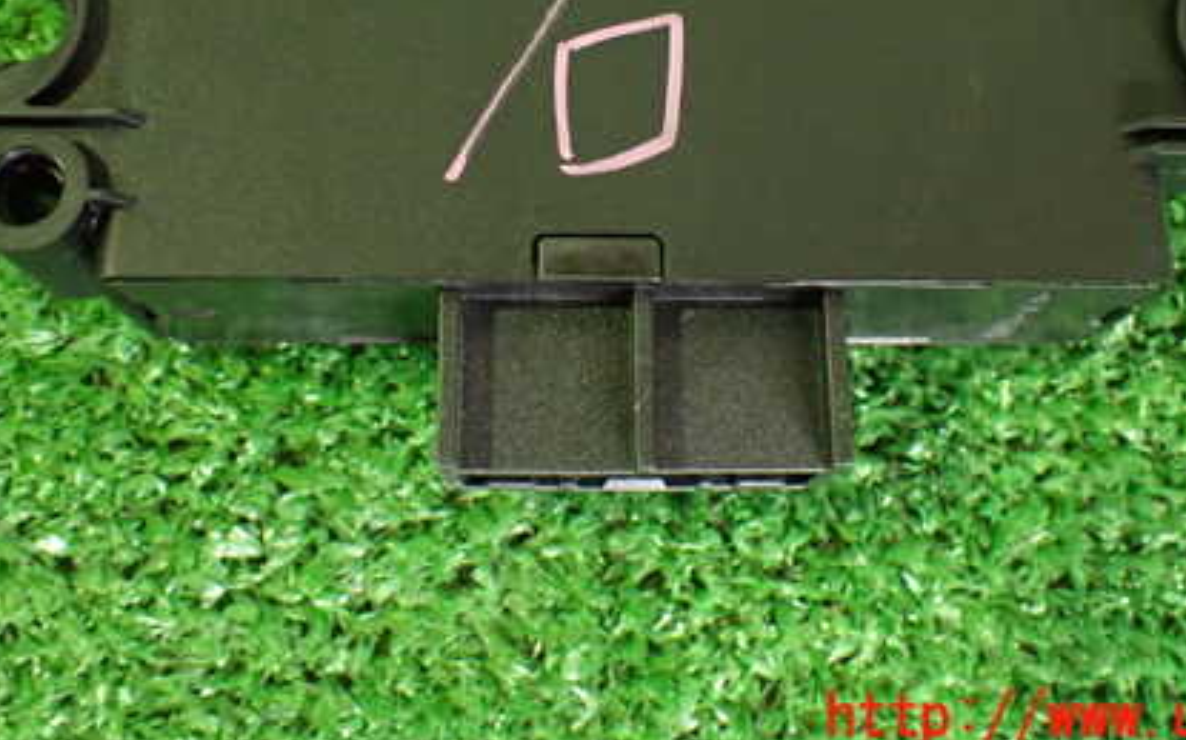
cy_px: 111
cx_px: 614
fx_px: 1486
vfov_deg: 27.2
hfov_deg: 43.5
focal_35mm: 46
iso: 800
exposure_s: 1/30
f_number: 2.3
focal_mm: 5.4
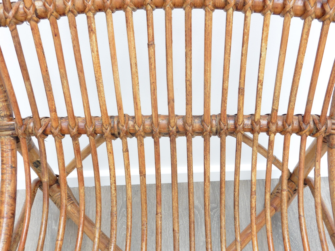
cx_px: 168
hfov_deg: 54.0
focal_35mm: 34
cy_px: 126
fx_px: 329
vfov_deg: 41.8
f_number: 3.7
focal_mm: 6.1
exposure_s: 1/30
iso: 100
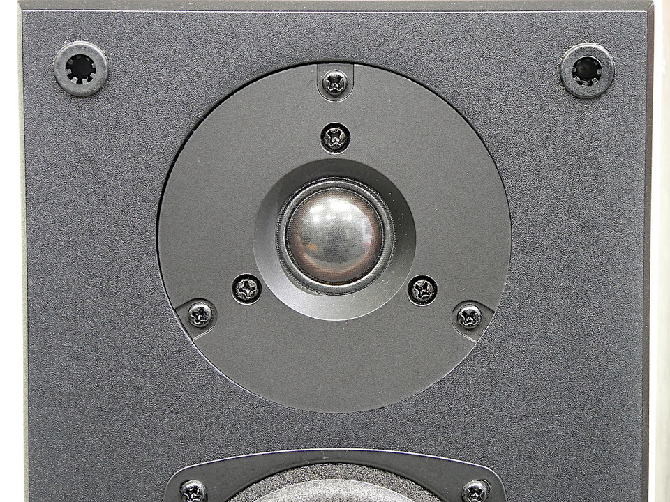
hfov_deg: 15.9
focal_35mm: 124
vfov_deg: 12.0
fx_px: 2400
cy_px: 251
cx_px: 335
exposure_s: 1.3
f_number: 5.2
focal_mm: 22.3
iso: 200
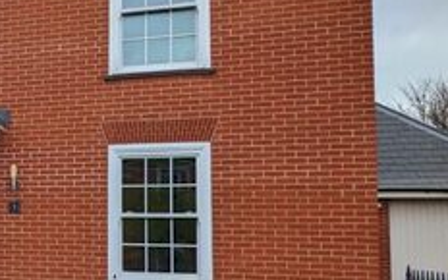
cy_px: 204
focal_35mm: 51
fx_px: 623
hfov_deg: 33.0
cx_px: -80
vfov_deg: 25.1
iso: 50
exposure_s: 1/492
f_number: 2.2
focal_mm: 2.35
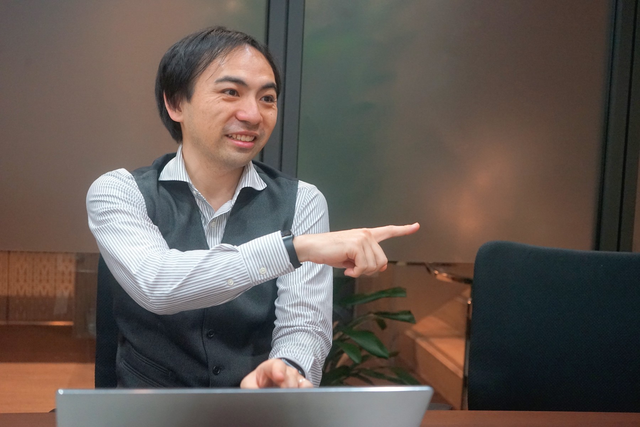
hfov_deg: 43.6
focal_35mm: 45
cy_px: 214
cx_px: 320
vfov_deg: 29.9
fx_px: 800
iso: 3200
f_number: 4.5
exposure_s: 1/160
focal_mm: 45
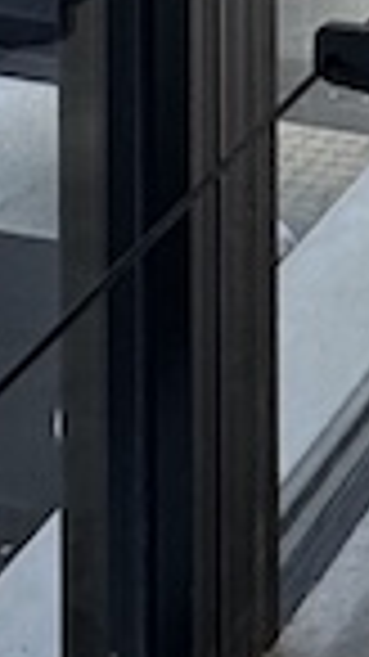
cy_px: -932
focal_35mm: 134
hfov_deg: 8.5
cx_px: 752
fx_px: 2334
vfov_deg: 12.5
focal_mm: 2.22
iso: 40
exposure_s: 1/172
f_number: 2.2
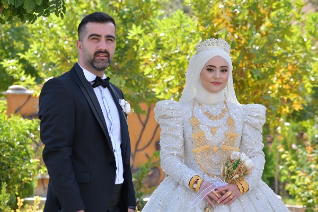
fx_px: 1387
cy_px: 106
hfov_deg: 13.1
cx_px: 159
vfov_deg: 8.7
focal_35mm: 157
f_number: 7.1
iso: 200
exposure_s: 1/250
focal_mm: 105
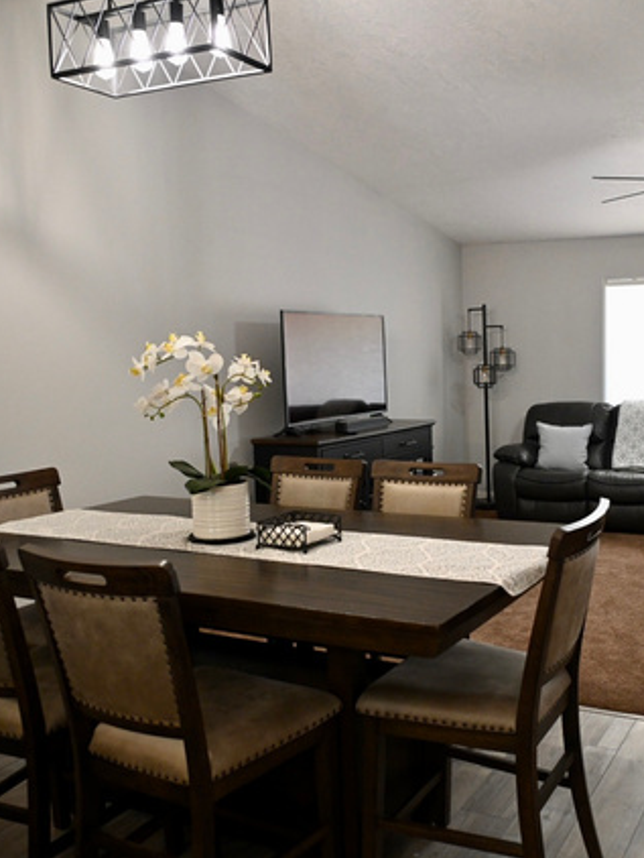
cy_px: 430
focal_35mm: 35
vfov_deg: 52.6
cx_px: 459
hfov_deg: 39.9
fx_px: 867
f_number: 4
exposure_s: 1/125
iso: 2200
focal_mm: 24
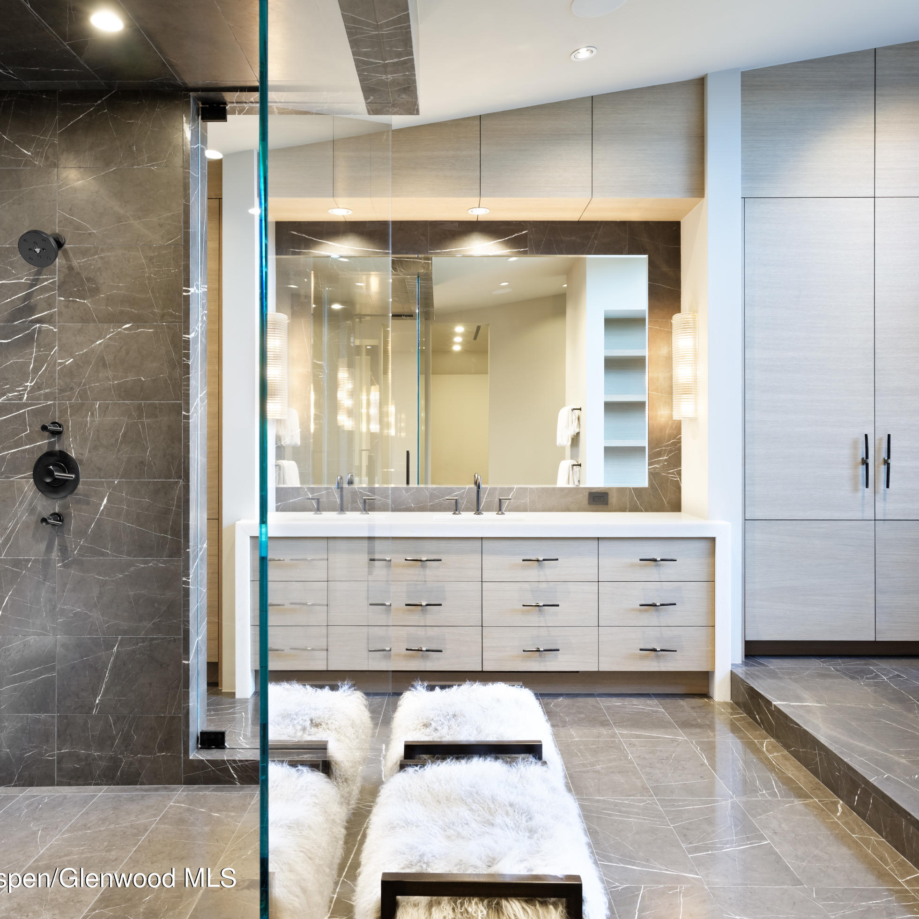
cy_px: 451
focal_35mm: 26
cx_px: 456
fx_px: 781
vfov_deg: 60.9
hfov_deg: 60.9
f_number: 8
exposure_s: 1/4
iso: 100
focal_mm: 20
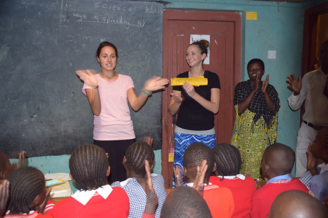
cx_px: 164
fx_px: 314
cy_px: 109
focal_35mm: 34
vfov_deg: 38.3
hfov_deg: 55.1
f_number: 3.8
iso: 640
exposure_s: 1/30
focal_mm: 23
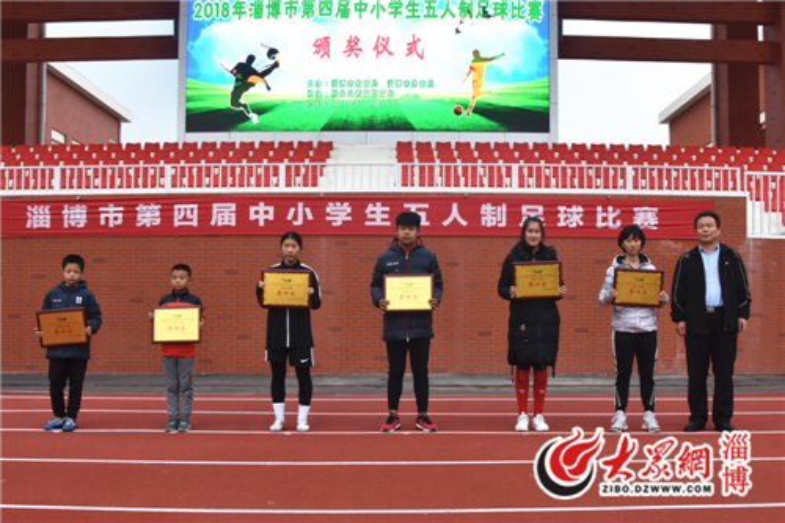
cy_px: 262
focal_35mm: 27
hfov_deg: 67.4
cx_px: 392
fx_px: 589
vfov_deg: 47.9
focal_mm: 18
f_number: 8
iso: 800
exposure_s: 1/250
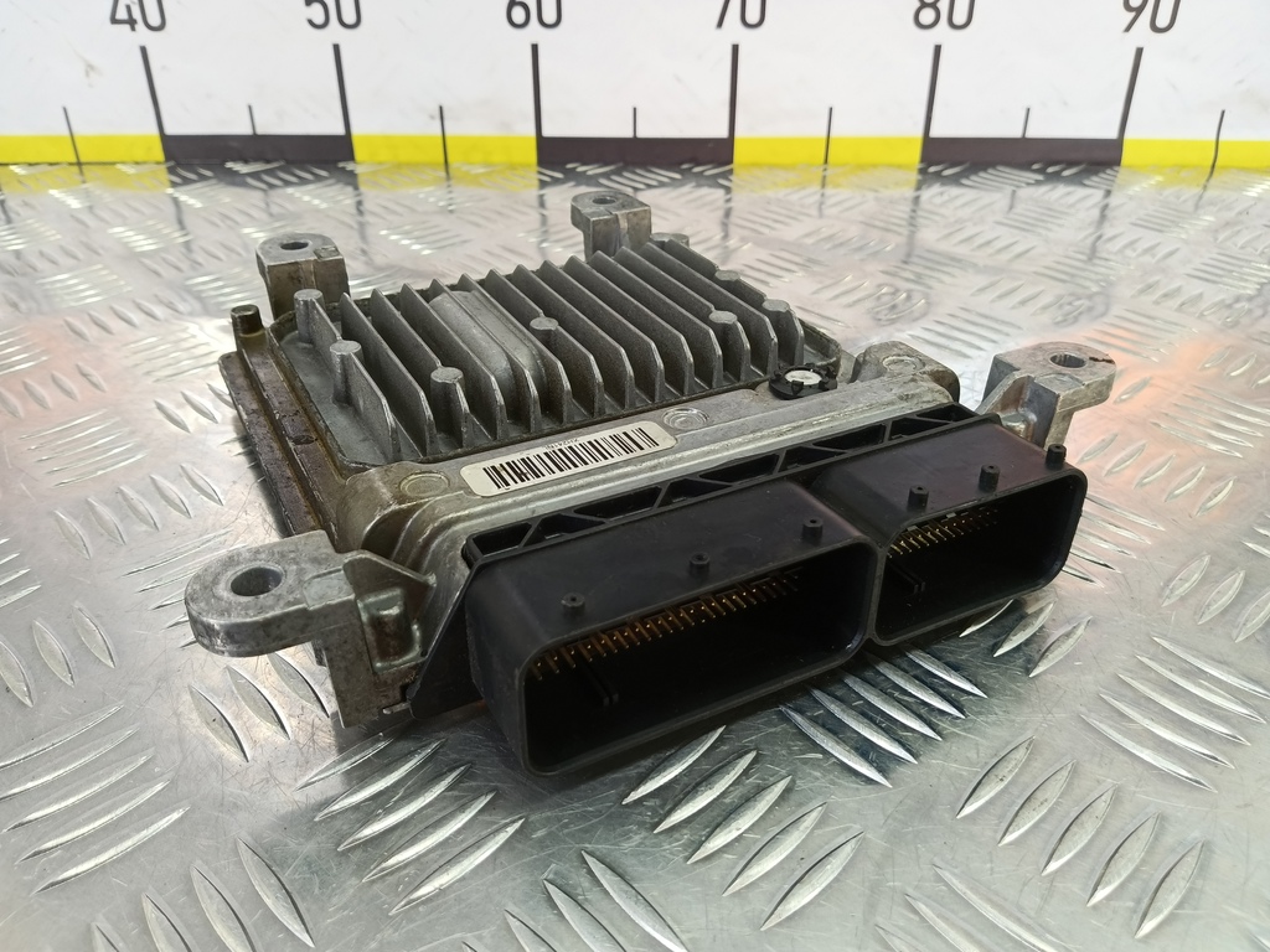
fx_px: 844
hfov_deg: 73.9
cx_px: 635
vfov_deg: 58.9
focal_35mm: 23
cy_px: 476
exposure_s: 1/50
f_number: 1.6
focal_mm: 4.11
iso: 127
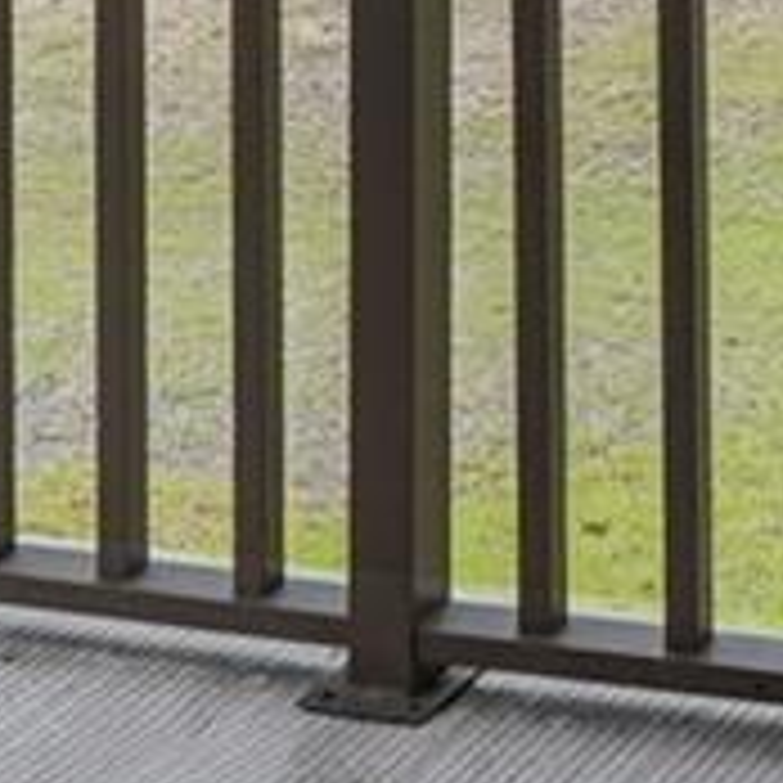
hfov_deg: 12.3
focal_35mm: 125
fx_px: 3199
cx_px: 1584
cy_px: -936
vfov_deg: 11.9
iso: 250
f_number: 9
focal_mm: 16
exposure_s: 1/80
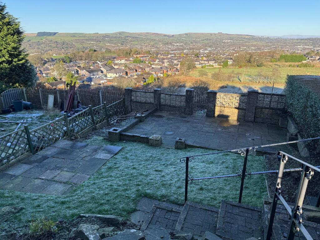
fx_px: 222
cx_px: 160
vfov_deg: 56.8
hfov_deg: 71.6
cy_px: 120
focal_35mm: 24
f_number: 1.78
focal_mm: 6.76
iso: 80
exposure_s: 1/931
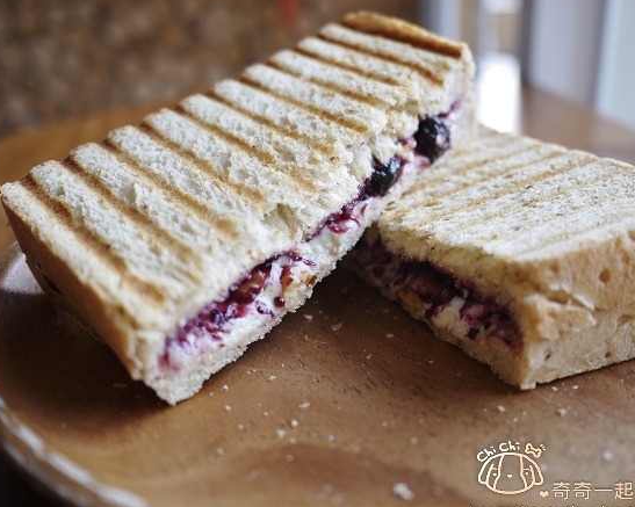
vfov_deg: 45.8
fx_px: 601
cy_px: 249
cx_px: 356
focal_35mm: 32
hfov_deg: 55.5
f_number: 2.5
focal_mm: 14
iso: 100
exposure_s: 1/125
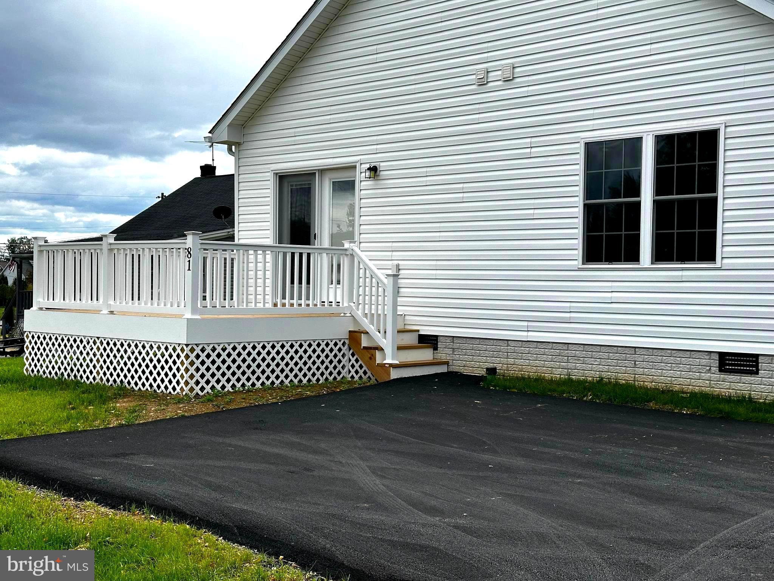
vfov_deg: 30.3
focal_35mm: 48
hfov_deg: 39.7
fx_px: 1073
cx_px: 387
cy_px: 290
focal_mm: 6.86
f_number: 1.78
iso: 64
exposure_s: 1/1848
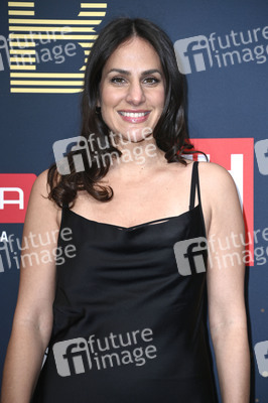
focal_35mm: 145
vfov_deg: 14.2
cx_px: 134
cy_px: 202
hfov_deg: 9.4
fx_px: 1622
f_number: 5.6
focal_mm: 145
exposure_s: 1/250
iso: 320
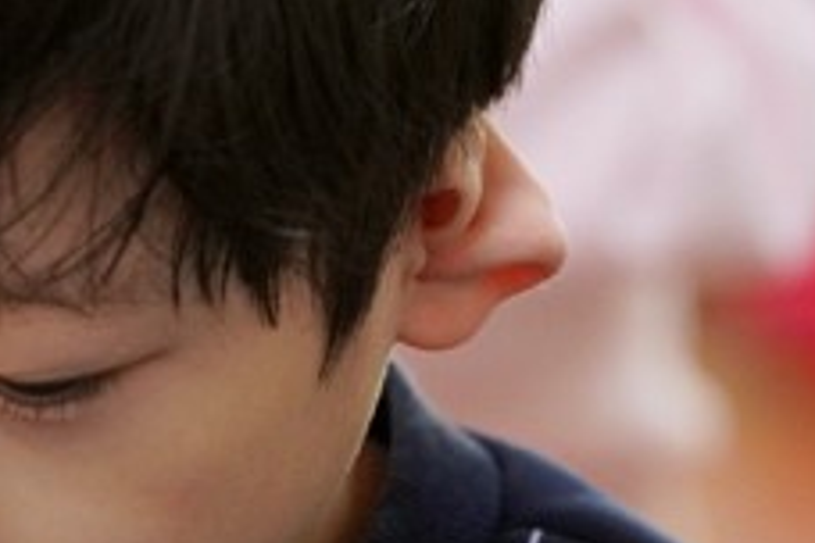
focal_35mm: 731
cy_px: 493
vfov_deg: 1.9
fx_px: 16548
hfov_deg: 2.8
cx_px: -454
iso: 3200
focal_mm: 185
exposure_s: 1/200
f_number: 4
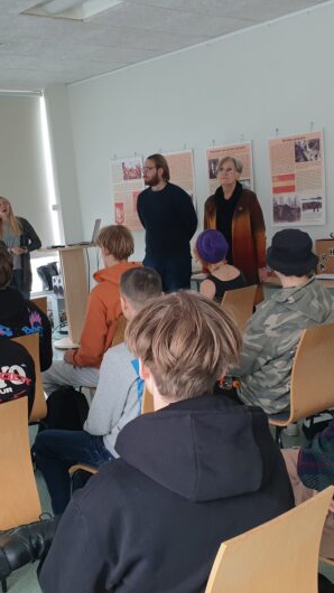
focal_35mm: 43
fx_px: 677
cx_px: 165
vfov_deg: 47.4
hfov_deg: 27.7
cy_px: 299
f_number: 2.4
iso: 200
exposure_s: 1/60
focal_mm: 4.3
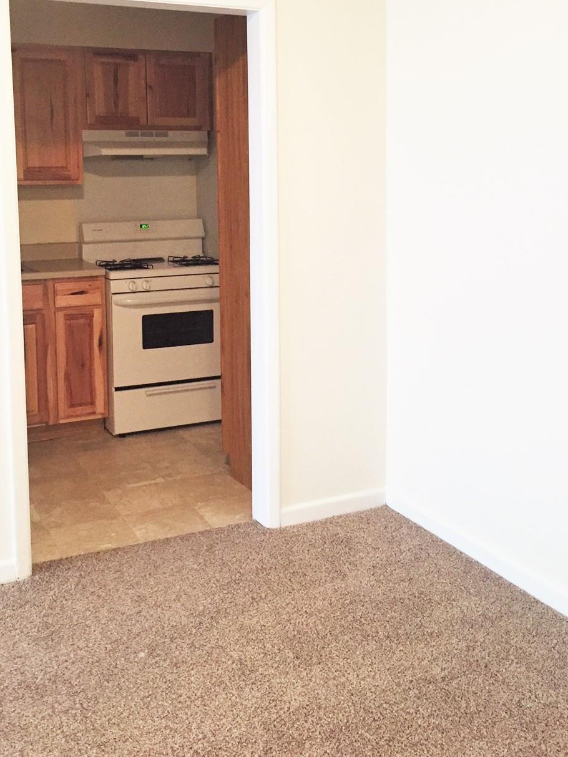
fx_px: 854
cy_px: 259
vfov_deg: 47.2
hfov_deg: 36.8
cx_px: 257
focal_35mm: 39
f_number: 2.2
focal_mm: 4.15
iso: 200
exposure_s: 1/30
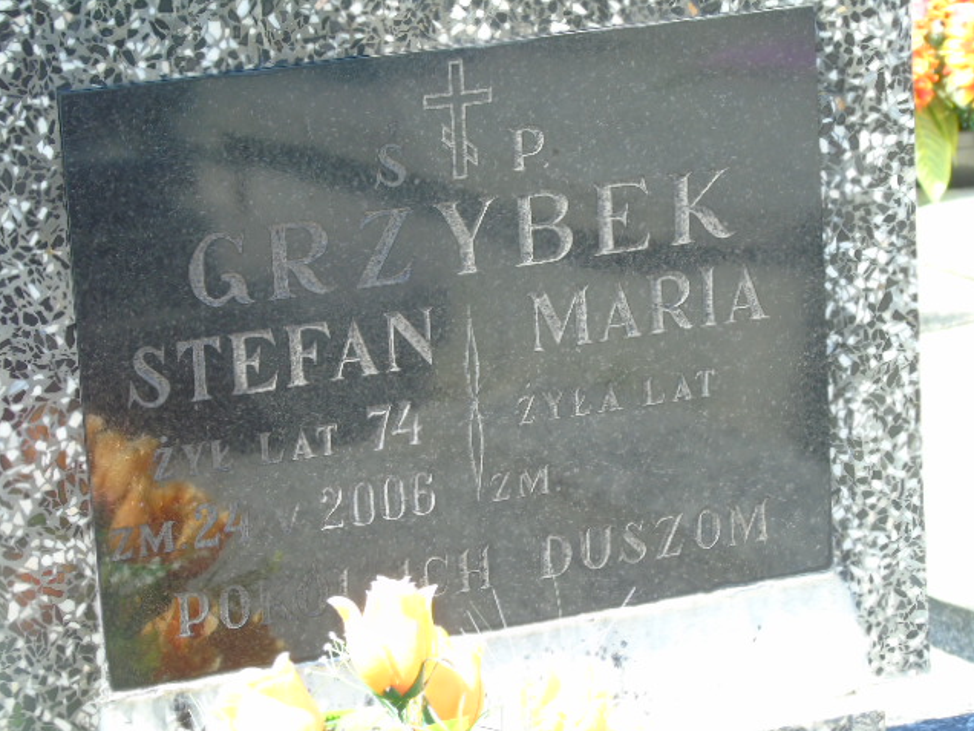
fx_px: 4586
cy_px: 365
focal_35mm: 163
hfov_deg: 12.1
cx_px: 487
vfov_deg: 9.1
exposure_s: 1/125
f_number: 4.9
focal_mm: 29
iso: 160
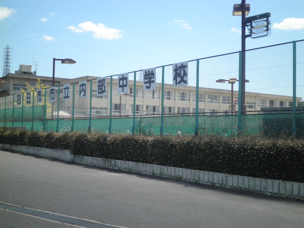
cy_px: 114
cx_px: 152
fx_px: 413
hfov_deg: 40.4
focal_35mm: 47
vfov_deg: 30.9
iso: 80
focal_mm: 8.3
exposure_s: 1/80
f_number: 9.6
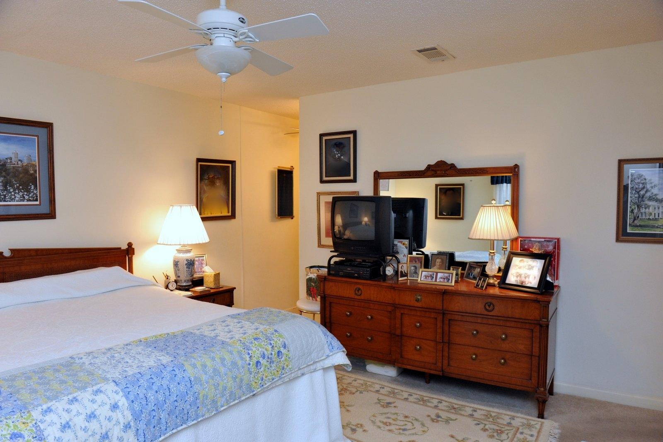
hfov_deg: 73.8
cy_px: 221
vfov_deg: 53.1
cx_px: 332
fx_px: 442
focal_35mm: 24
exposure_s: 1/60
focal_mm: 24
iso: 1600
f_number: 8
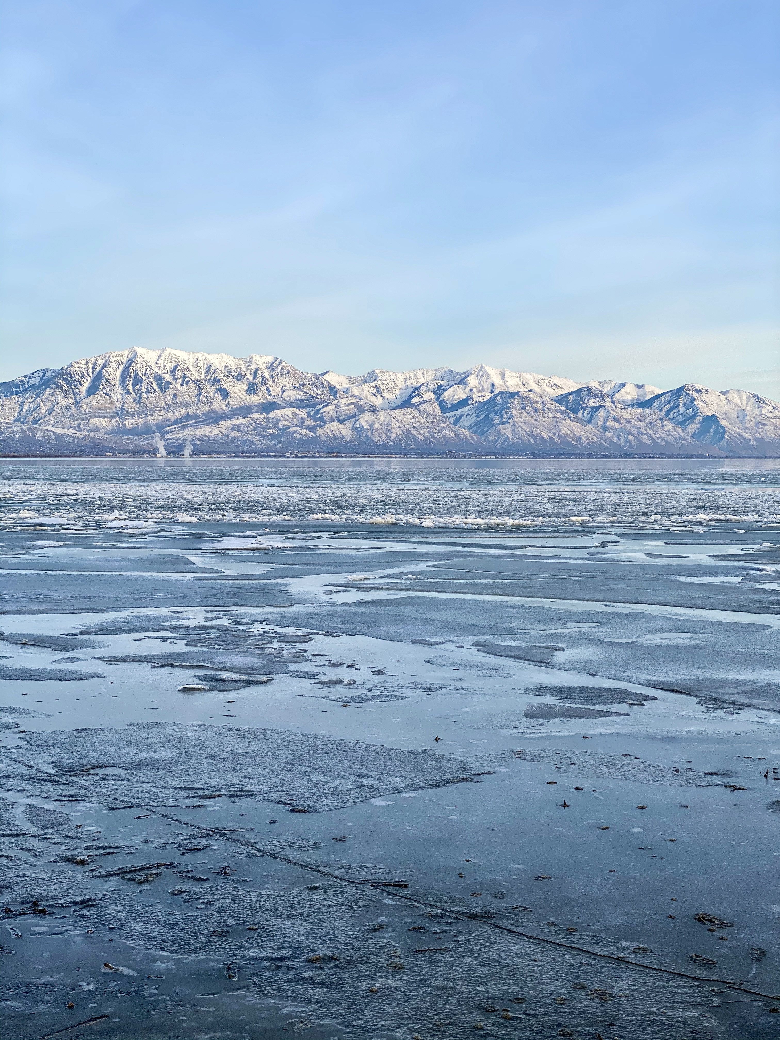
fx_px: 1562
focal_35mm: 52
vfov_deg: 36.8
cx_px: 390
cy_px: 520
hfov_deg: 28.0
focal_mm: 6
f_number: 2
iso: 20
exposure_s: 1/620
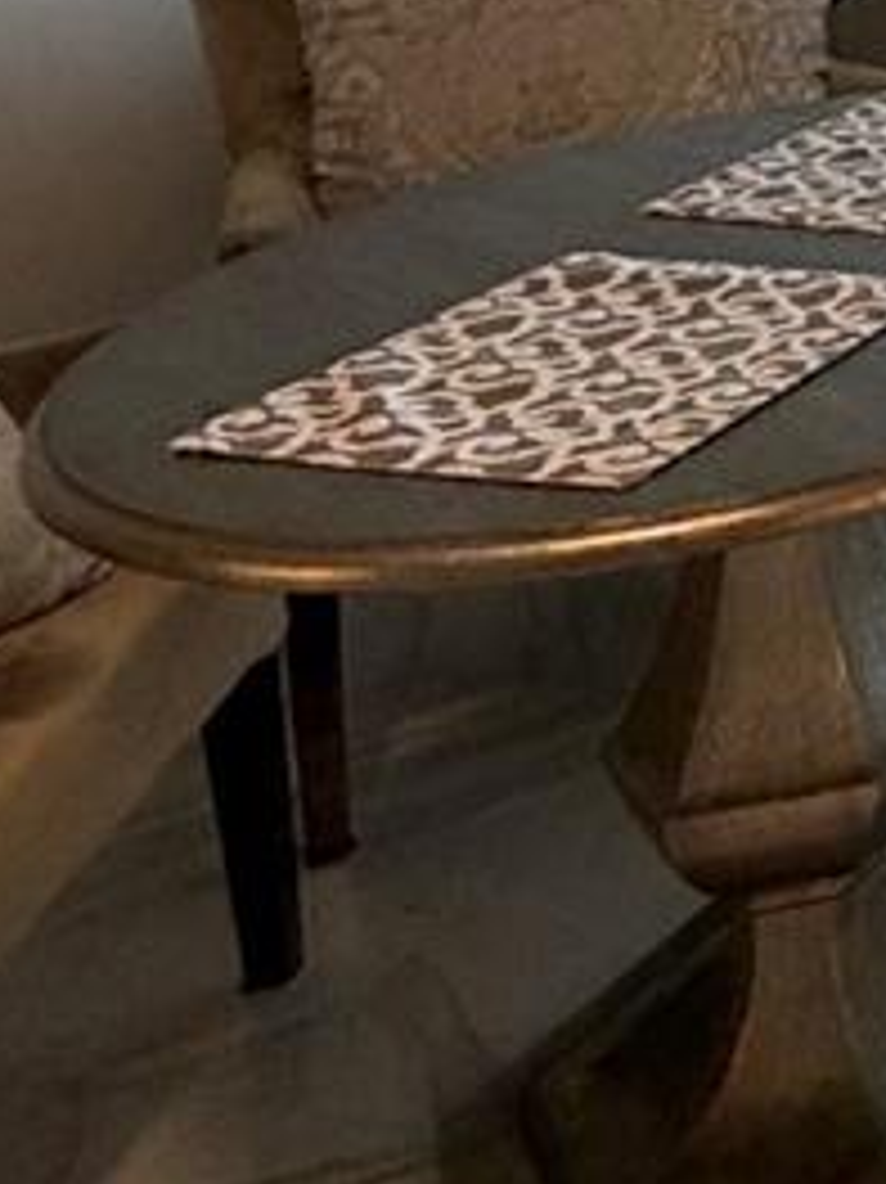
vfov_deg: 25.9
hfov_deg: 15.9
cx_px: 1925
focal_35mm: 64
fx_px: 2186
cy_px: -356
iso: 160
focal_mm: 2.22
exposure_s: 1/60
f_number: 2.2
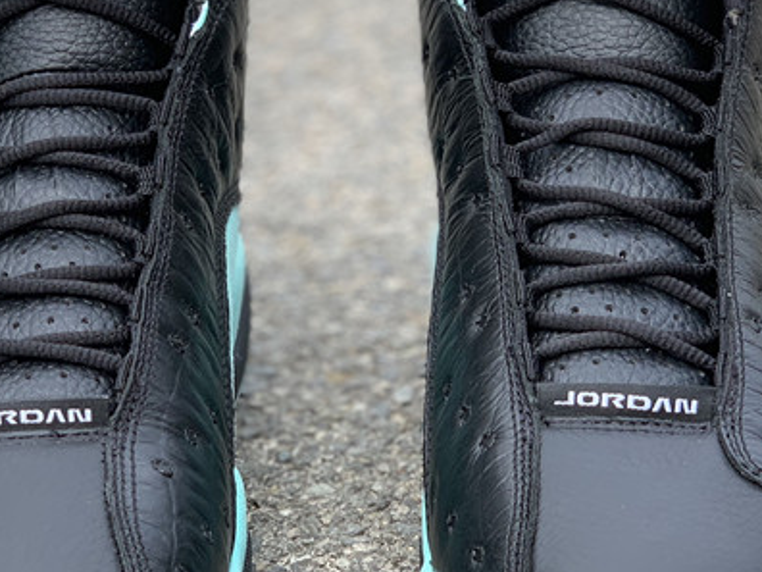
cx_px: 360
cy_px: 307
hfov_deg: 18.7
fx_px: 2311
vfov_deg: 14.1
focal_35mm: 105
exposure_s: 1/202
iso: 16
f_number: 2.4
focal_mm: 6
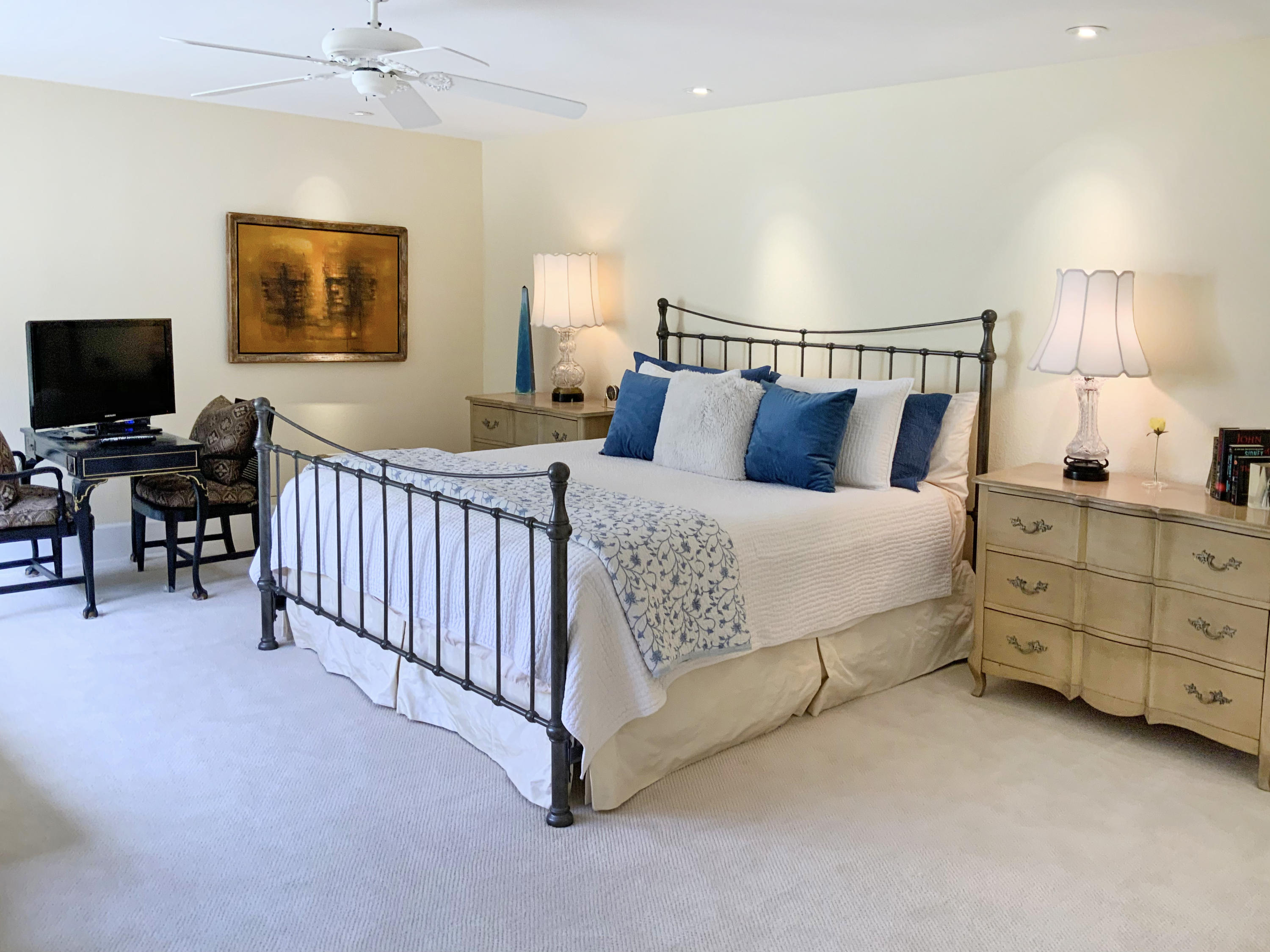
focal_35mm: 29
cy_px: 476
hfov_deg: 61.7
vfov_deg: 48.2
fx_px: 1064
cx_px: 635
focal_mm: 3
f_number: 1.8
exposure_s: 1/120
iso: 64
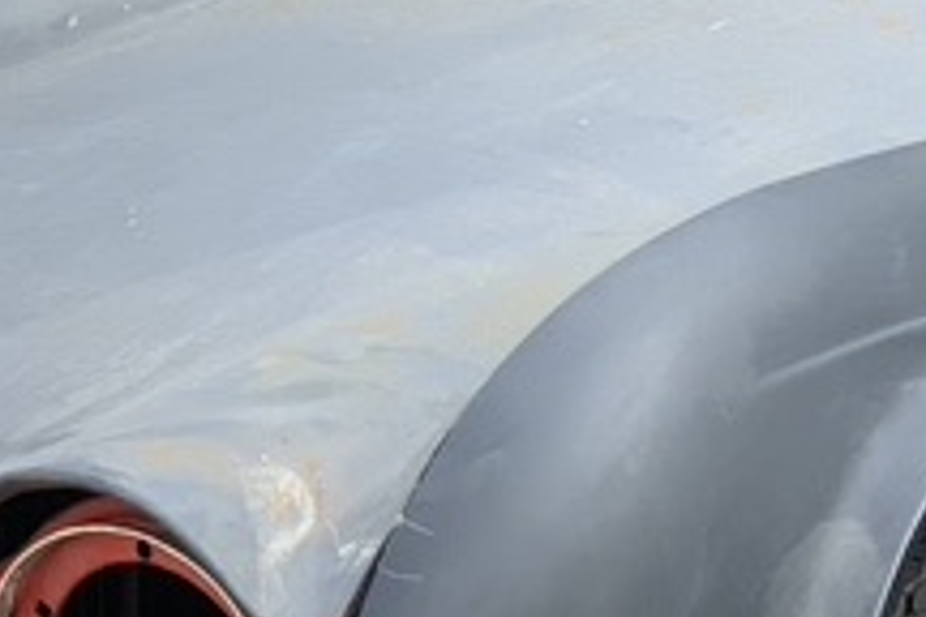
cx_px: 879
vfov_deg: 5.4
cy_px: 321
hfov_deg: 8.0
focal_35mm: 256
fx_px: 6584
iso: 16
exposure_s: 1/122
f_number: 2.4
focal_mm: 6
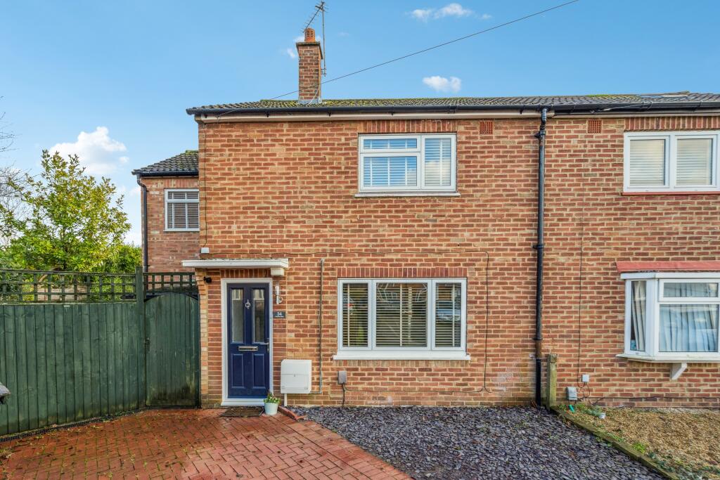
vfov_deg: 73.8
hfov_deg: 96.7
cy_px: 240
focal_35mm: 16
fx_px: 320
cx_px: 360
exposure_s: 1/50
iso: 200
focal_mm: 16
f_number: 5.6
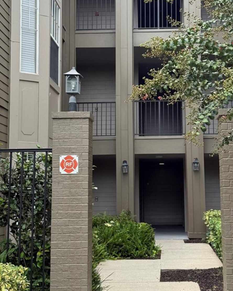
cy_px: 110
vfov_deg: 26.3
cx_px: 147
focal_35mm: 72
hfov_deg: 21.2
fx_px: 621
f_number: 1.78
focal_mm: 6.76
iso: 100
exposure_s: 1/828
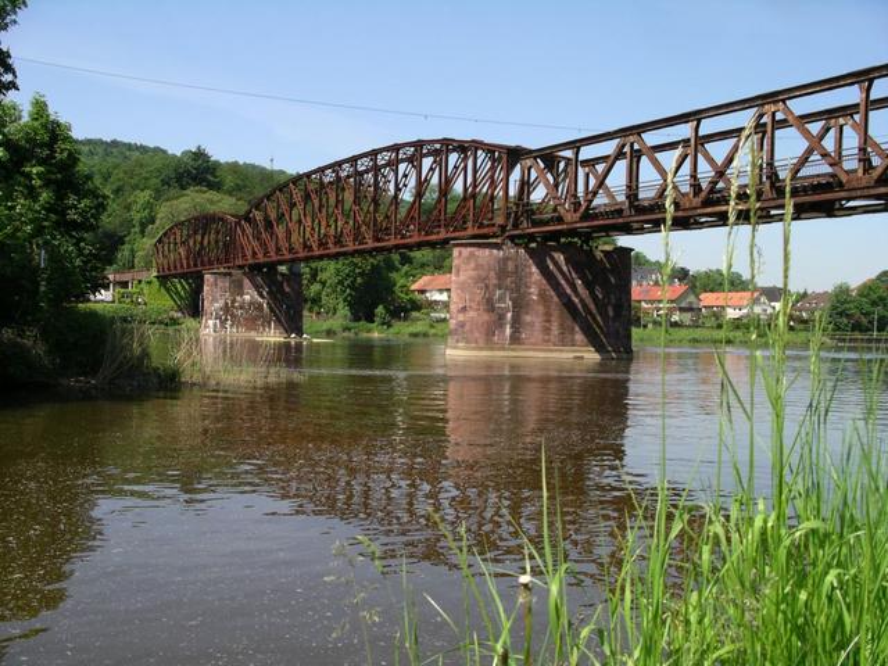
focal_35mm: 37
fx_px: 949
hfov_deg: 50.1
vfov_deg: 38.7
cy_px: 333
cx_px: 444
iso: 64
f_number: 5
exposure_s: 1/320
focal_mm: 7.8
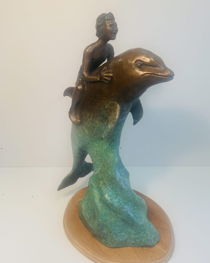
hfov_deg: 51.5
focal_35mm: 28
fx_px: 218
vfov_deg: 62.2
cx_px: 106
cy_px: 135
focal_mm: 4.25
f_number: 1.8
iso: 50
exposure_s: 1/60
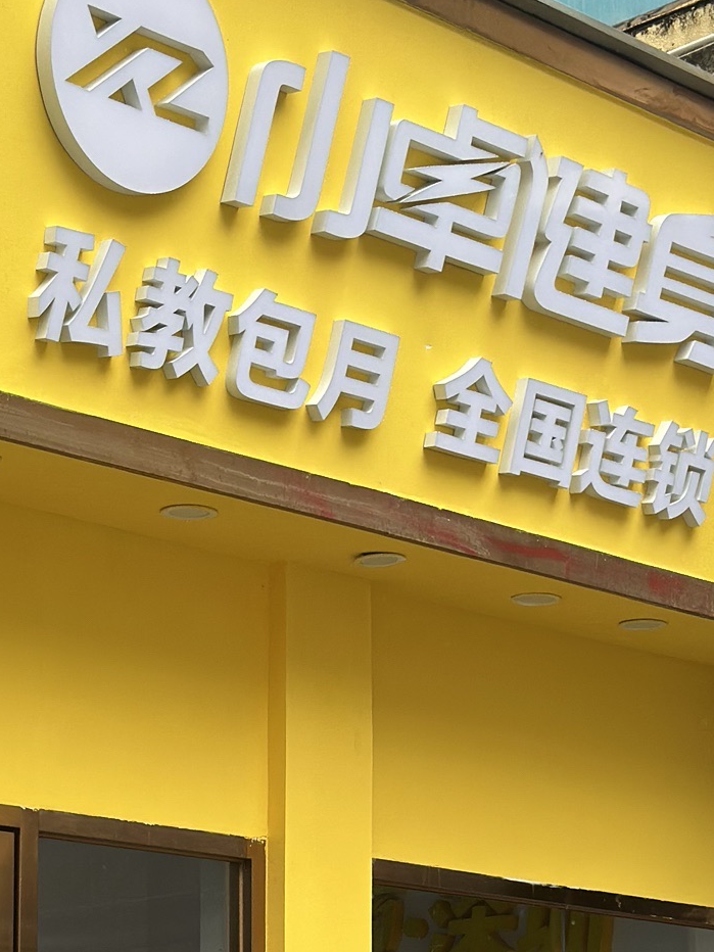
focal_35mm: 103
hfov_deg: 14.4
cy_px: 894
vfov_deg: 18.7
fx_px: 2833
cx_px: 287
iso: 80
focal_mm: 6.86
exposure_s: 1/615
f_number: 1.78
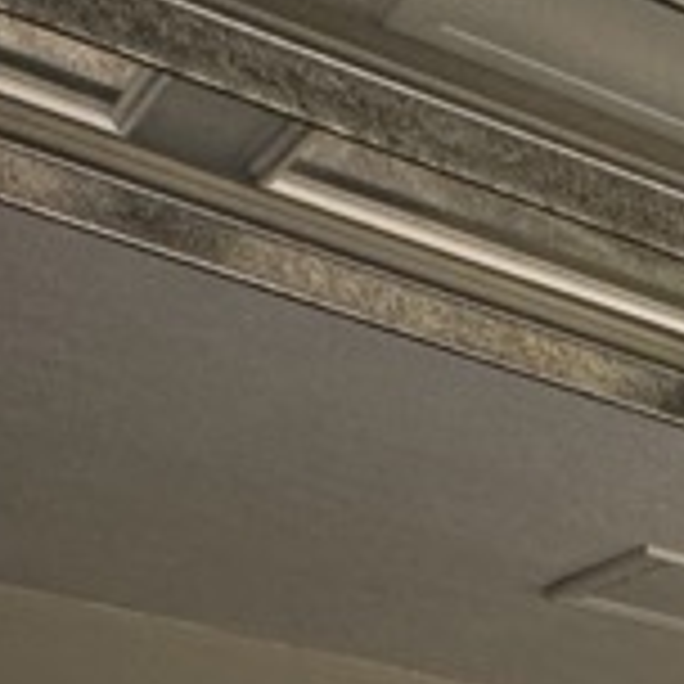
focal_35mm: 98
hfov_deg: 12.1
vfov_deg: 11.8
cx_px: 1858
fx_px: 2191
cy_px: 1917
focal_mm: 2.22
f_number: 2.2
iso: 50
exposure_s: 1/99
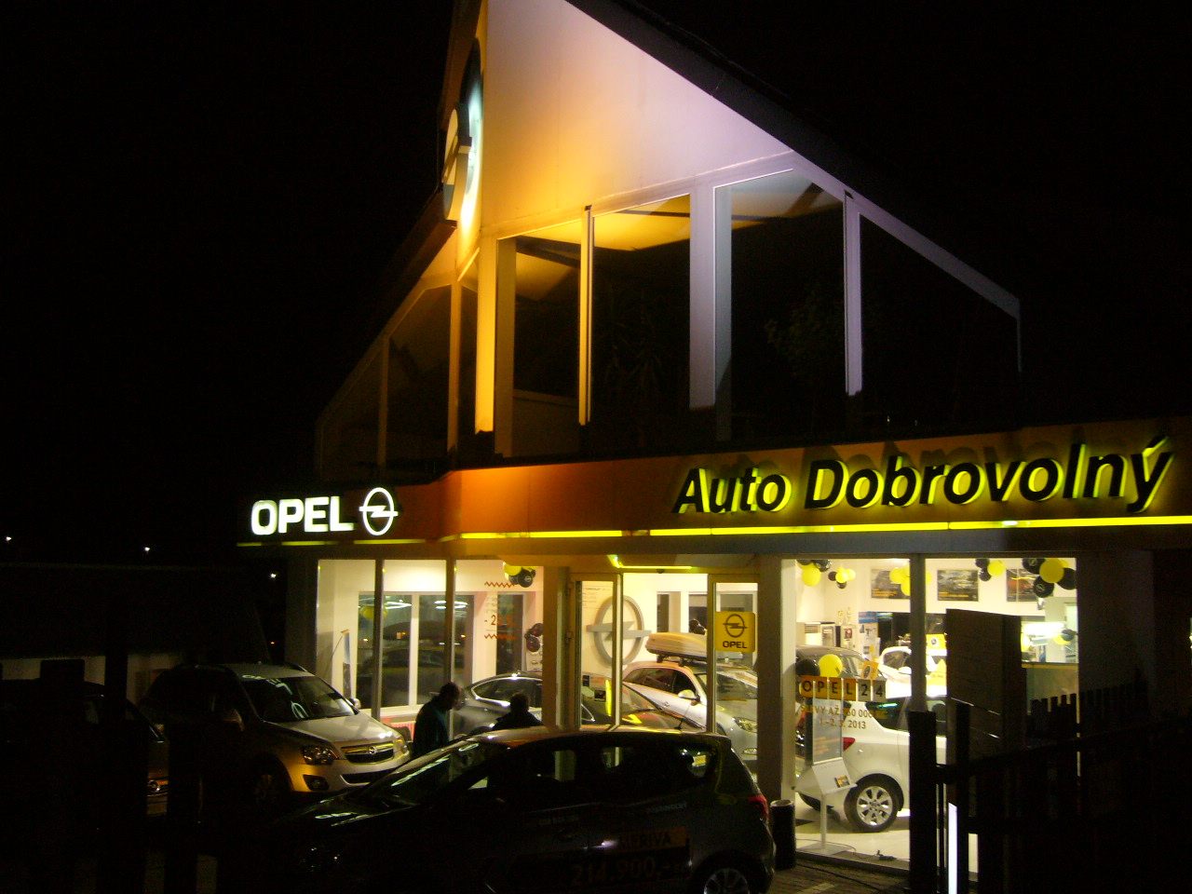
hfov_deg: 52.6
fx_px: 1205
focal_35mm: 35
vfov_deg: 40.7
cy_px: 447
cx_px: 596
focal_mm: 5.8
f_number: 2.8
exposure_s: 1/8
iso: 200
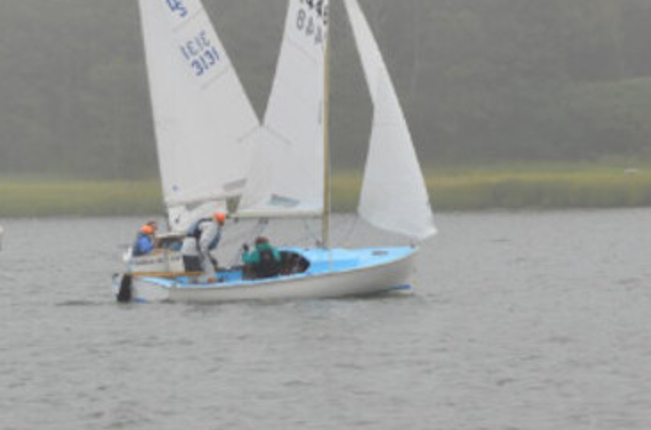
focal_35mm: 294
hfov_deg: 7.0
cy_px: 168
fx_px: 5303
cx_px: 169
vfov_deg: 4.6
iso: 100
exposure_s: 1/250
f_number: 8
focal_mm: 70
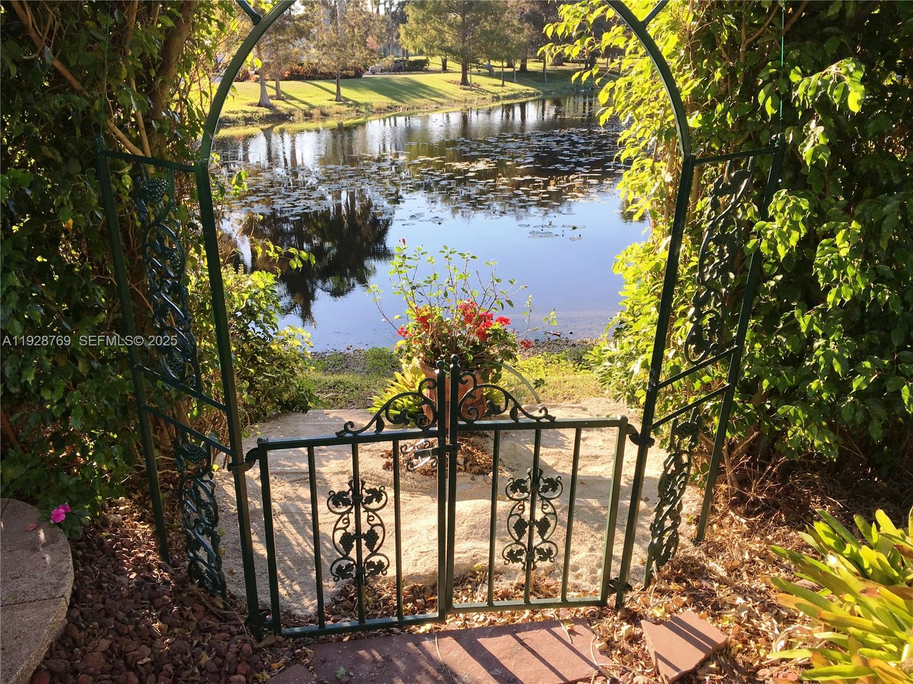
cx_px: 456
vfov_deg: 48.2
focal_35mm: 29
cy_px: 342
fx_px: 765
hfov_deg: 61.7
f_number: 2.2
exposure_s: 1/466
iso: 25
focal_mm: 4.15
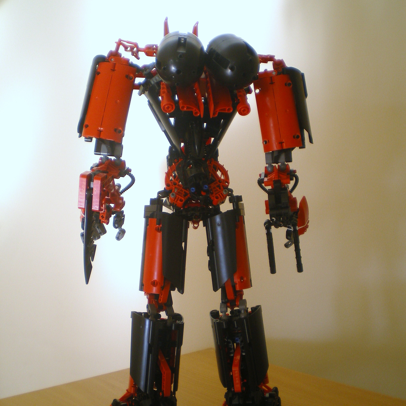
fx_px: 597
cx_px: 202
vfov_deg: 37.5
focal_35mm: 45
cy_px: 232
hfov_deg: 37.6
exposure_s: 1/50
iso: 64
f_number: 3.1
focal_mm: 6.3
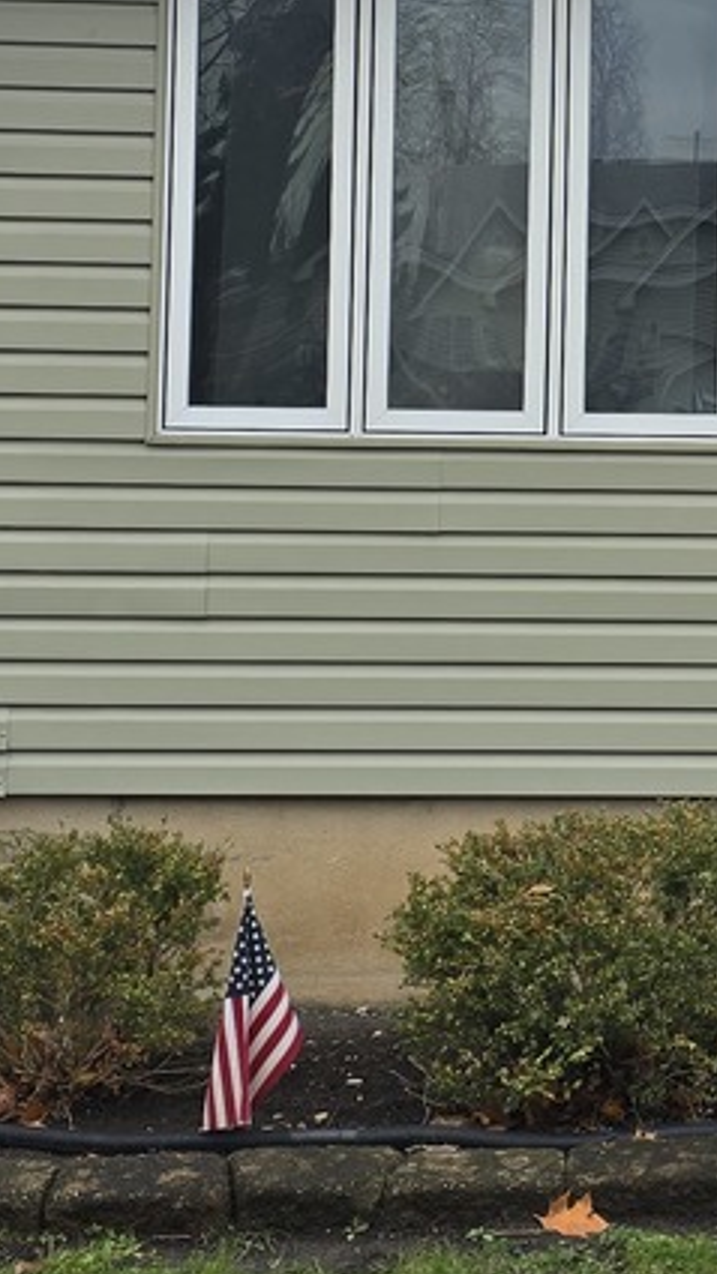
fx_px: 2873
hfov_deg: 13.9
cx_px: 831
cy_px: 363
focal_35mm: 85
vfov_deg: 24.8
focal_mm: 6.3
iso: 12
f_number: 1.7
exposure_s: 1/262
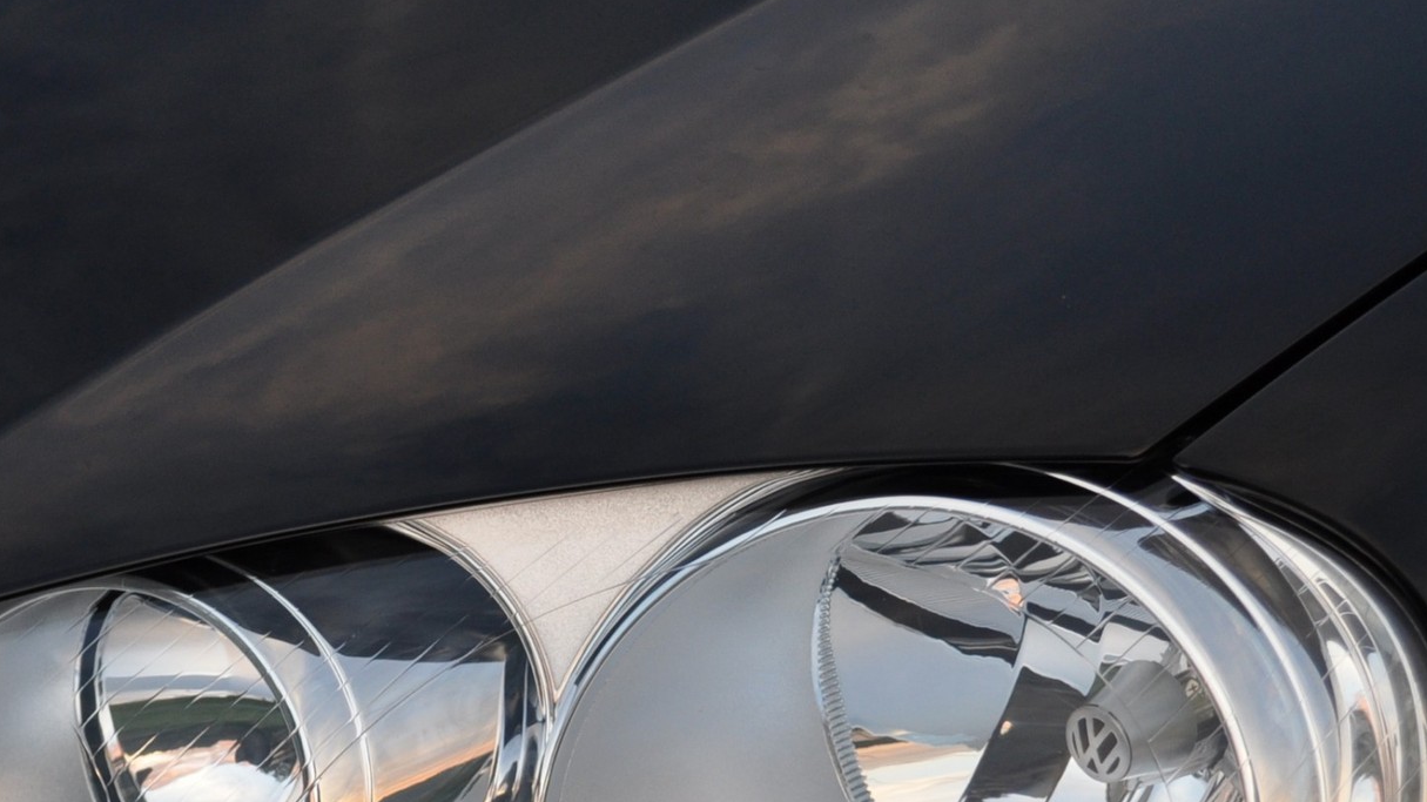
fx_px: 3178
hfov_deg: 25.1
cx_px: 429
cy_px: 821
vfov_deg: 14.1
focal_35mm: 84
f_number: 4.2
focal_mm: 26
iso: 400
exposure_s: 1/80
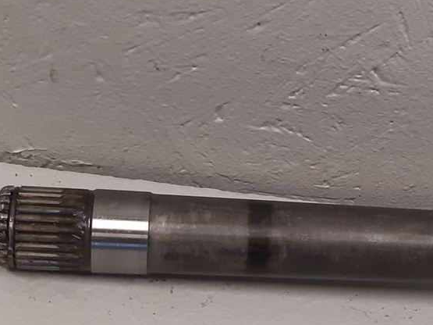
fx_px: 1201
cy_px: 252
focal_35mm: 96
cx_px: 646
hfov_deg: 18.2
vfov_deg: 15.3
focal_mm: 3.93
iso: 125
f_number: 1.7
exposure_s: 1/50
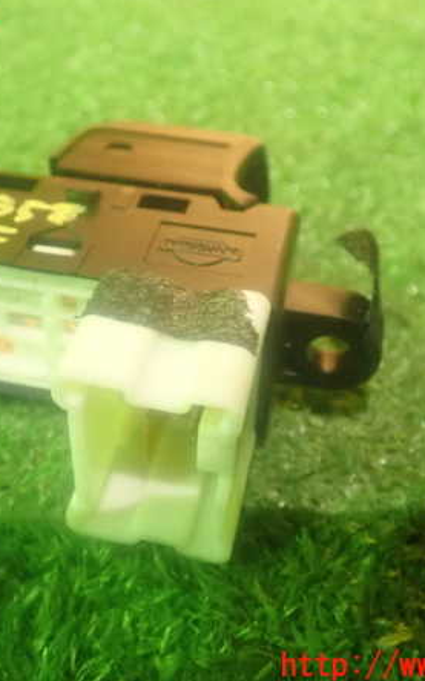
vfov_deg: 46.2
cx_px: 167
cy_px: 340
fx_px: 798
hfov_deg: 29.7
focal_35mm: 43
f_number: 2.3
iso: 1600
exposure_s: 1/20
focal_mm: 5.5
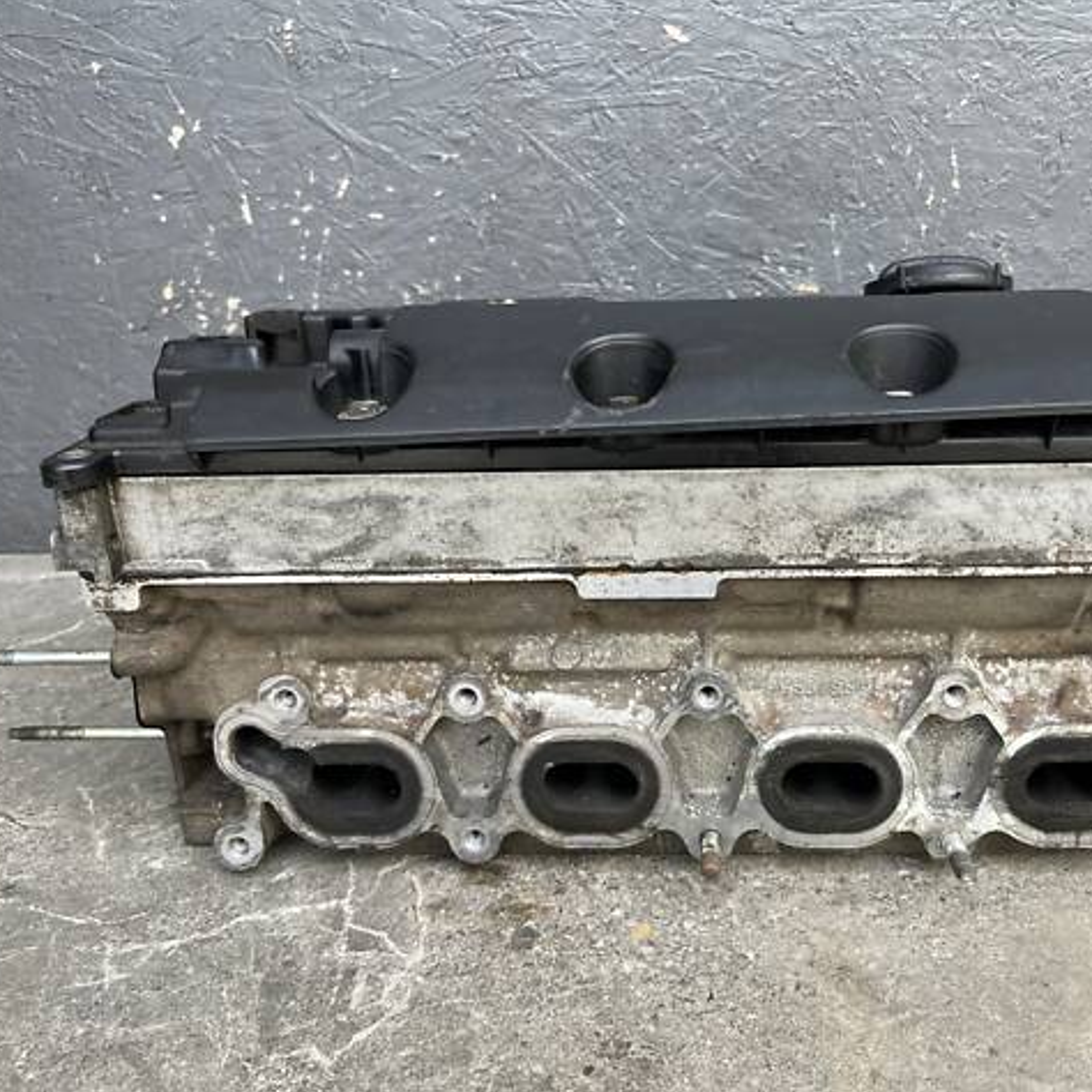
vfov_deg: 52.5
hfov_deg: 52.1
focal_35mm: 31
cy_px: 541
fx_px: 1106
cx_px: 666
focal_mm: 5.1
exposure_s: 1/277
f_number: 1.6
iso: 40
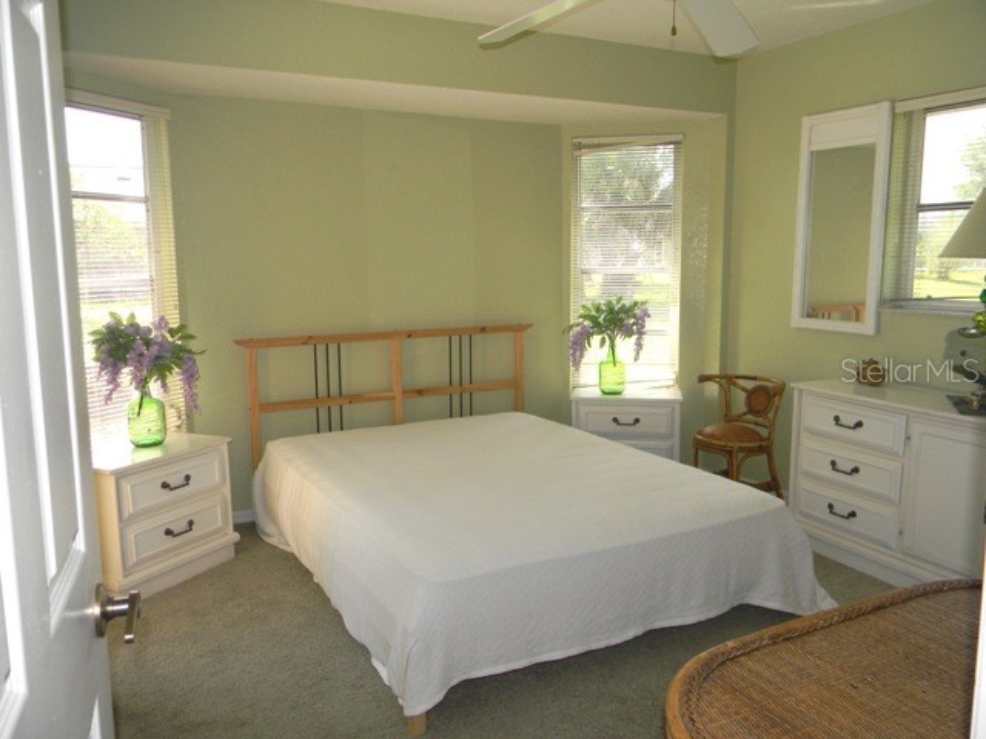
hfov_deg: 63.4
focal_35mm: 28
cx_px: 493
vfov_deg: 49.7
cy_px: 370
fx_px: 798
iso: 80
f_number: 3.5
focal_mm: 5
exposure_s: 1/53.1
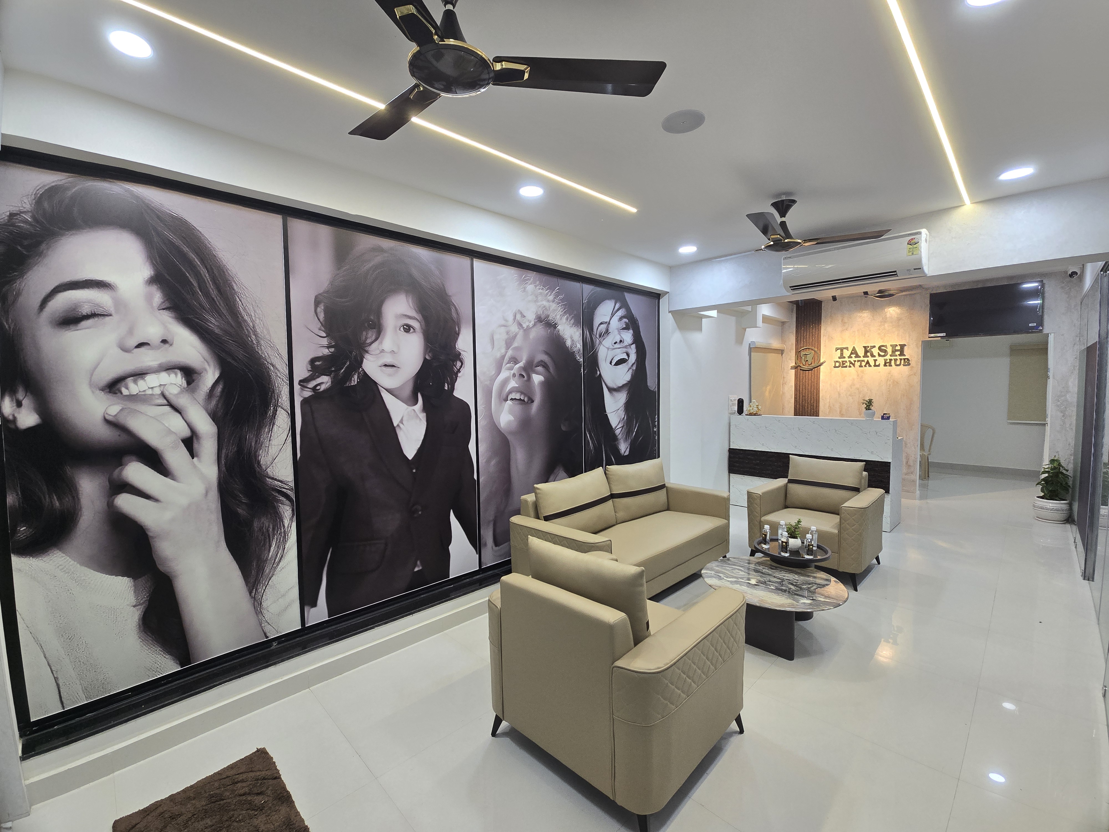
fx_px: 416
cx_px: 554
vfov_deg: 89.9
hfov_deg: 106.2
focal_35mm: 13
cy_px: 416
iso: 80
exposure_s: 1/50
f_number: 2.2
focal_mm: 2.2
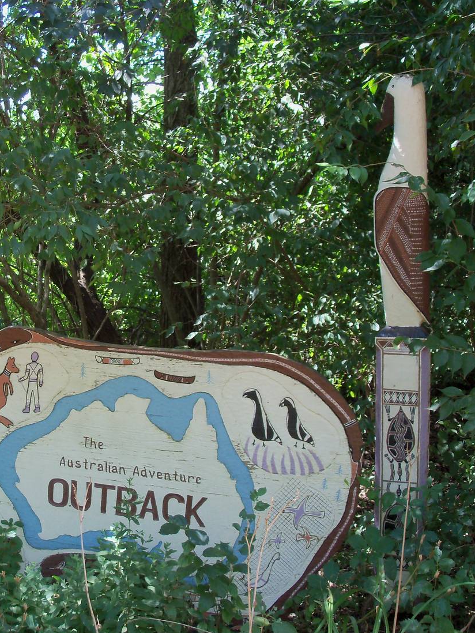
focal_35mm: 51
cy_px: 326
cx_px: 91
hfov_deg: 27.9
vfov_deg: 37.5
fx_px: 933
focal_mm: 6.3
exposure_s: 1/80
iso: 80
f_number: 3
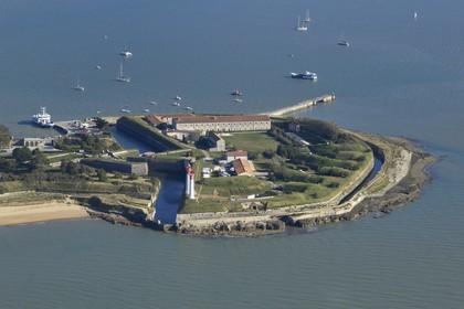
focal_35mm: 105
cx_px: 232
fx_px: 1353
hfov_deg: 19.5
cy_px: 154
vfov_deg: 13.0
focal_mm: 70
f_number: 5.6
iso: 100
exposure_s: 1/500
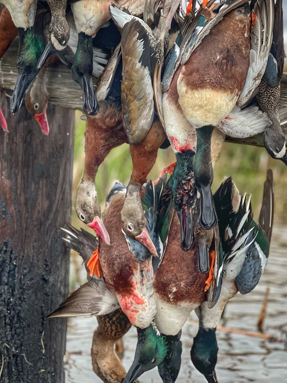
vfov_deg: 17.6
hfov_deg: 13.2
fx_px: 1238
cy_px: 152
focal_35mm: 112
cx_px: 125
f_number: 2.8
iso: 200
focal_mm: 9
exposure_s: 1/121
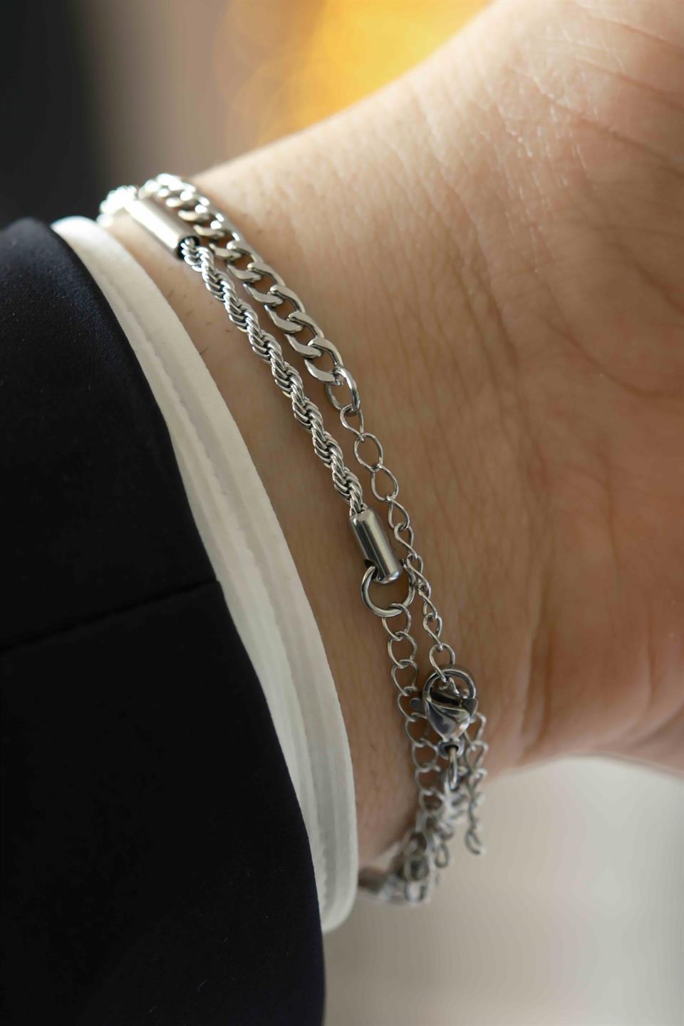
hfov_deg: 11.4
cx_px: 342
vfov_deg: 17.1
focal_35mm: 120
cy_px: 513
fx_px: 3420
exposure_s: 1/30
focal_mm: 80
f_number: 4
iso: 400
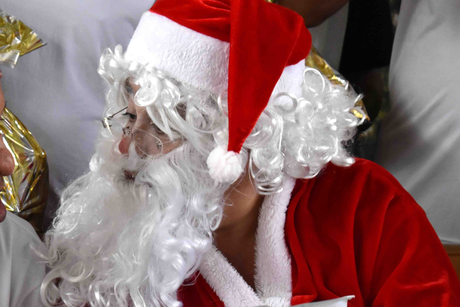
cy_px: 230
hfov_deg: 14.1
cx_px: 64
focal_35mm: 145
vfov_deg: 9.5
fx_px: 1851
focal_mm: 55
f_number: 5.6
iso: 2000
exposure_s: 1/125
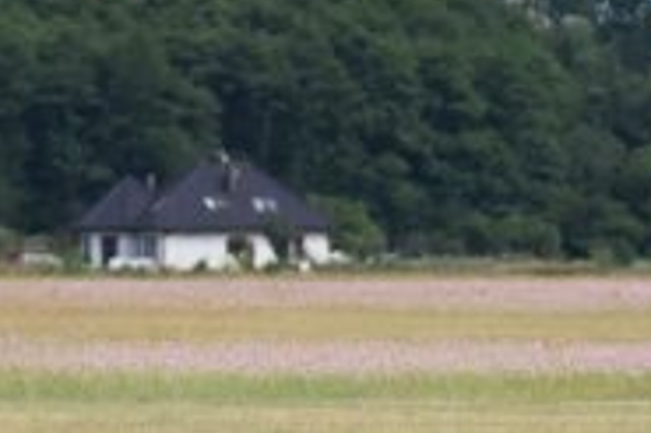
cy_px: -148
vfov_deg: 1.7
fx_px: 14580
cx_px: 282
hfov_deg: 2.6
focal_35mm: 807
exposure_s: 1/2500
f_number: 6.3
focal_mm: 200
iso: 640
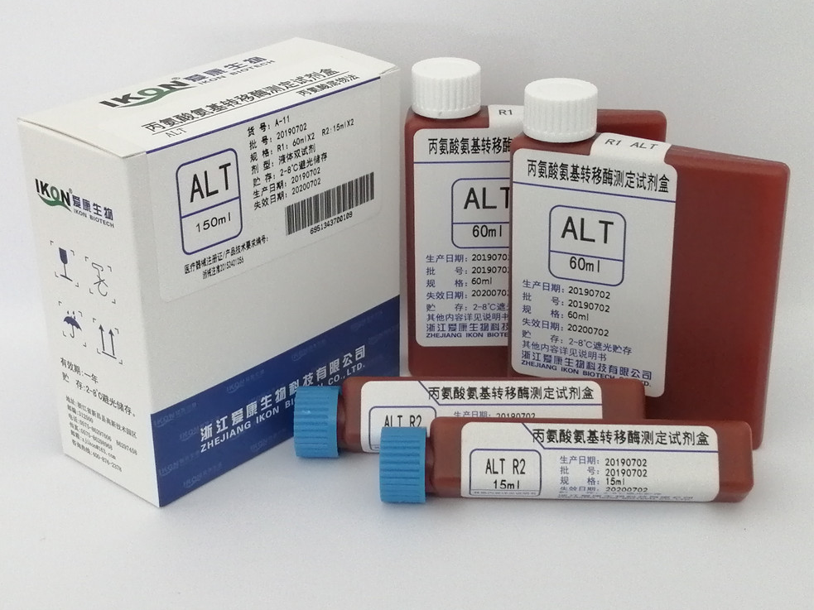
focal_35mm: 58
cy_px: 302
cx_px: 401
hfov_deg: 33.2
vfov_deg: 25.2
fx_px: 1364
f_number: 1.8
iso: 160
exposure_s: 1/30
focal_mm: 3.64
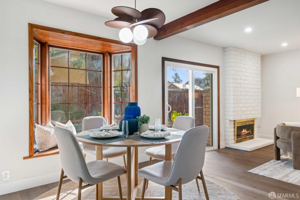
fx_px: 200
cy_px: 100
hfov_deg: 73.7
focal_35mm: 24
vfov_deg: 53.1
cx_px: 150
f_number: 14
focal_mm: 24
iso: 250
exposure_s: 1/3
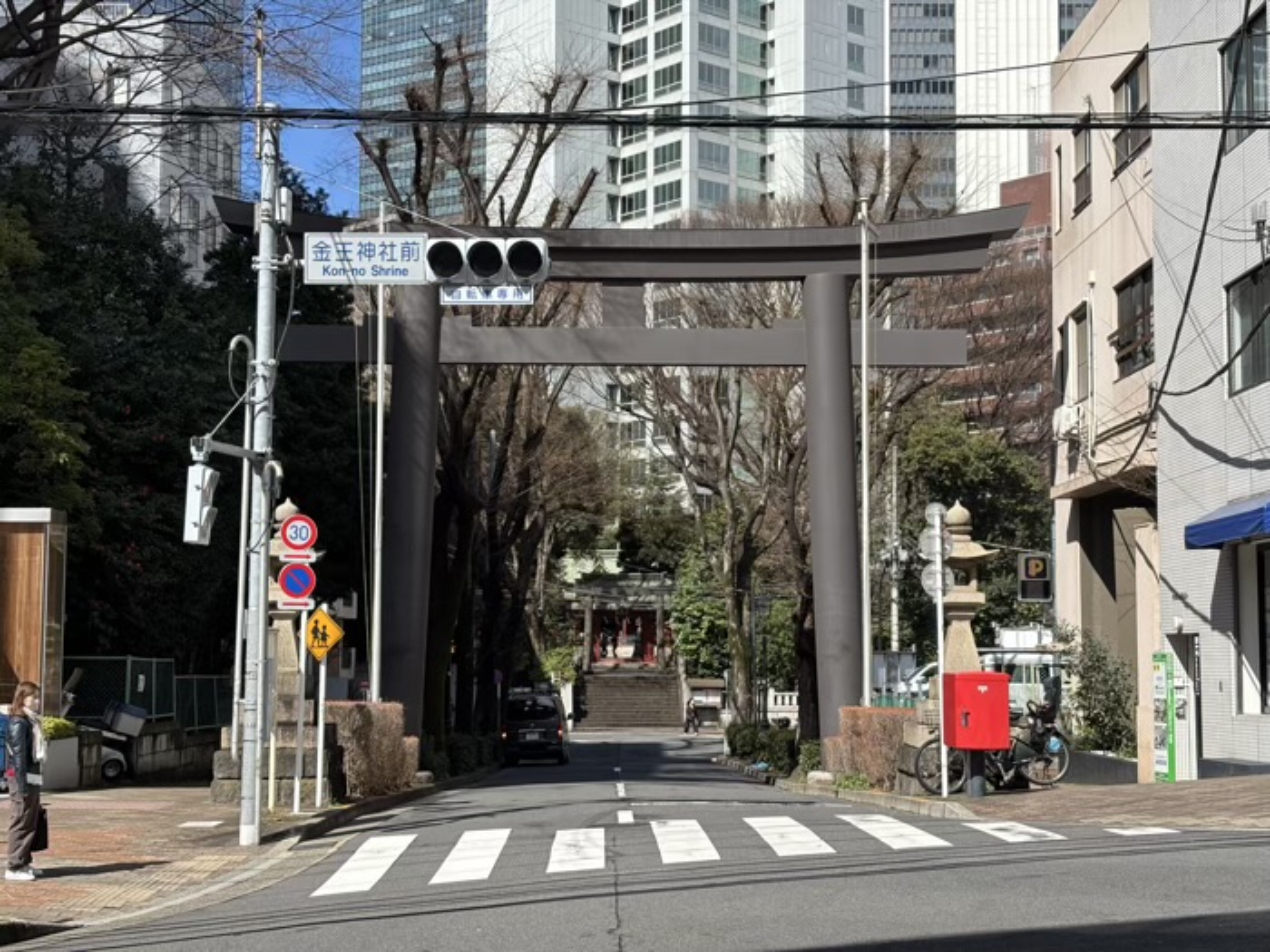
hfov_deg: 36.8
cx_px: 635
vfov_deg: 28.0
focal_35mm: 52
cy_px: 476
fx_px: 1908
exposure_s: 1/2288
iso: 40
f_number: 1.6
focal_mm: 5.96
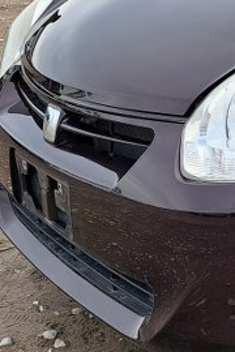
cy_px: 76
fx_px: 725
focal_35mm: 74
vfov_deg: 26.9
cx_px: 397
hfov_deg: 16.1
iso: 50
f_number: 1.8
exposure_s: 1/623
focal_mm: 5.23
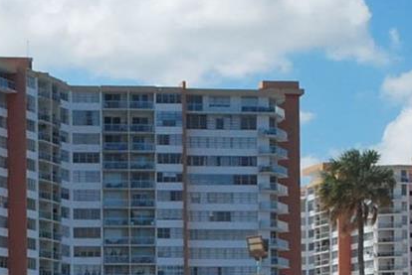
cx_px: 71
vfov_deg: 8.1
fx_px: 1924
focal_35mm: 168
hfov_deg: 12.2
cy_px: 370
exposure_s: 1/640
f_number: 13
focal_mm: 29
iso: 800
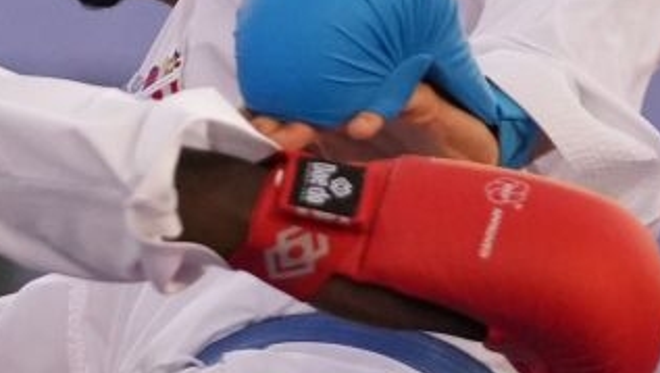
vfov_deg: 0.7
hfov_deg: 1.2
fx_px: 31215
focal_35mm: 1782
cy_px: 58
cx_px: 327
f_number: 2.8
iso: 1600
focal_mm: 200
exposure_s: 1/1000
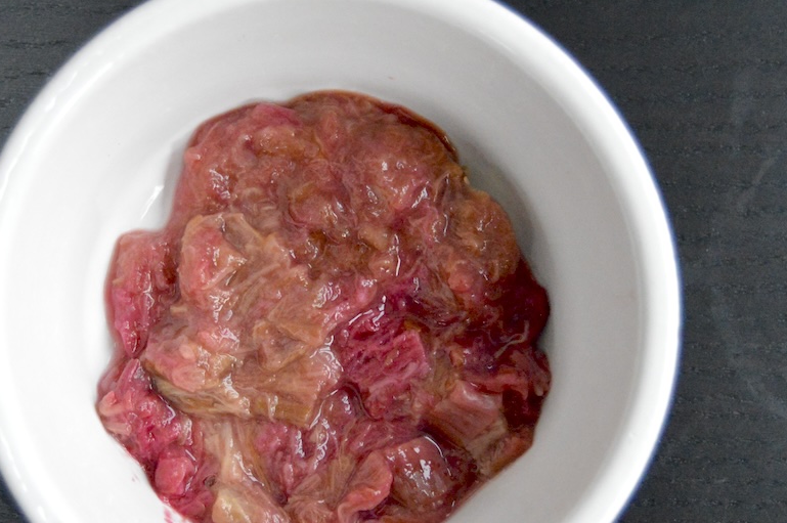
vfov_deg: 15.3
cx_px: 327
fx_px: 1944
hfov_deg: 22.9
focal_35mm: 89
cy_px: 309
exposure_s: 1/125
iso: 6400
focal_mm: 38
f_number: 5.6
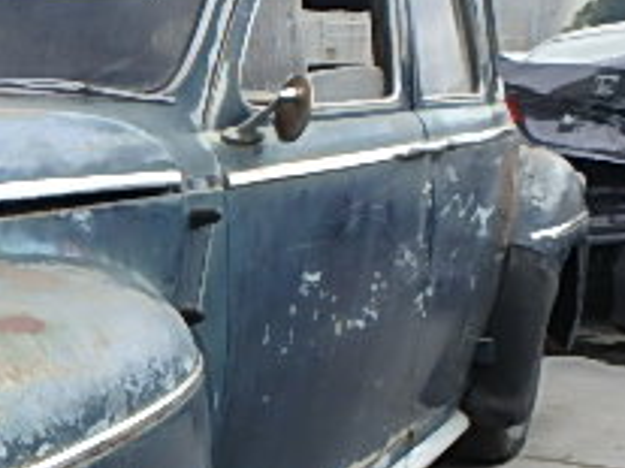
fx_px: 1173
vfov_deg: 21.6
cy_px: 489
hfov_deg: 24.8
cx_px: -245
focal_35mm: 65
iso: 125
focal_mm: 3.7
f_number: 3.5
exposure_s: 1/640
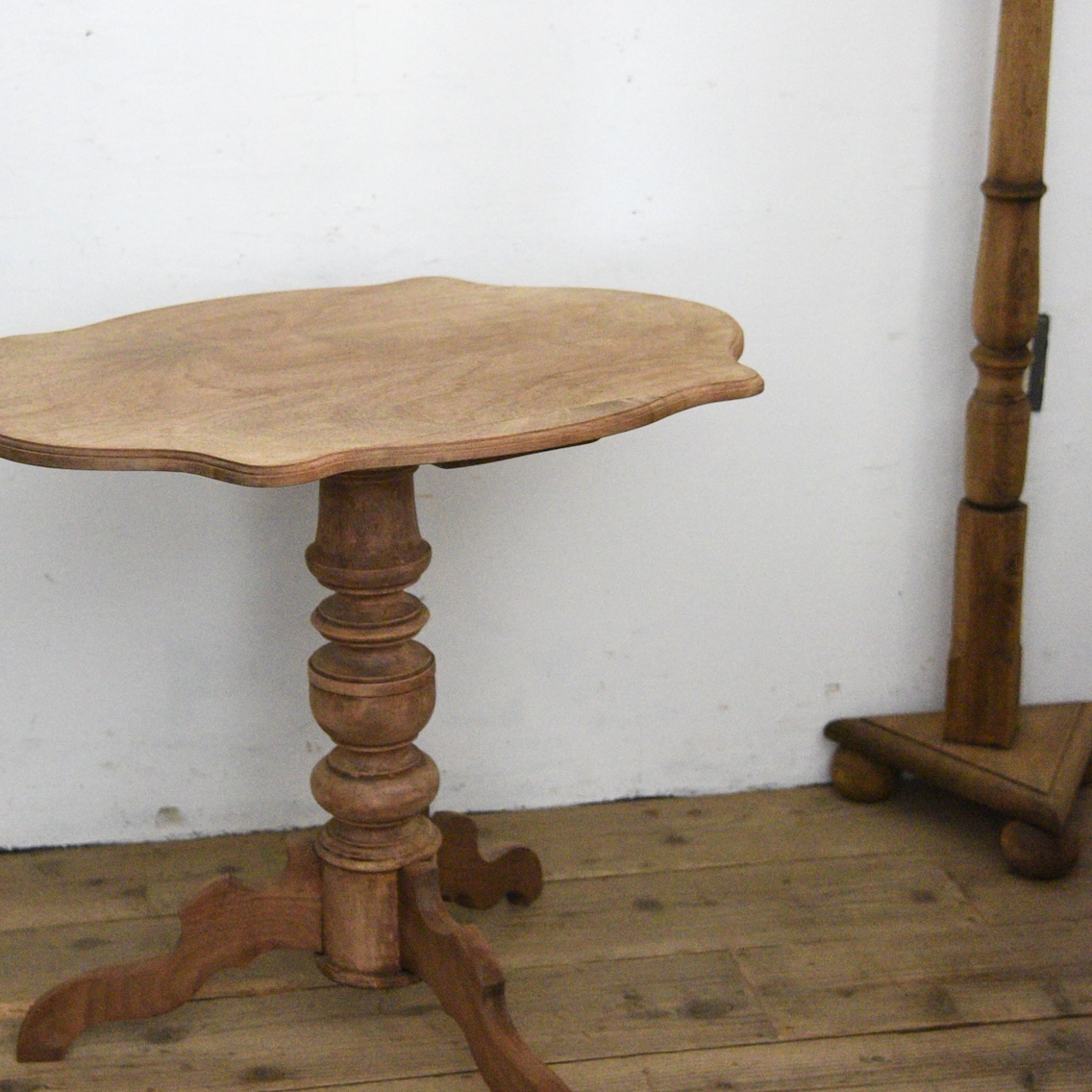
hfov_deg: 24.3
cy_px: 490
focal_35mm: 71
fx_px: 2534
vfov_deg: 24.3
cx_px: 417
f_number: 4
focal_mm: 44
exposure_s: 1/50
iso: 12800
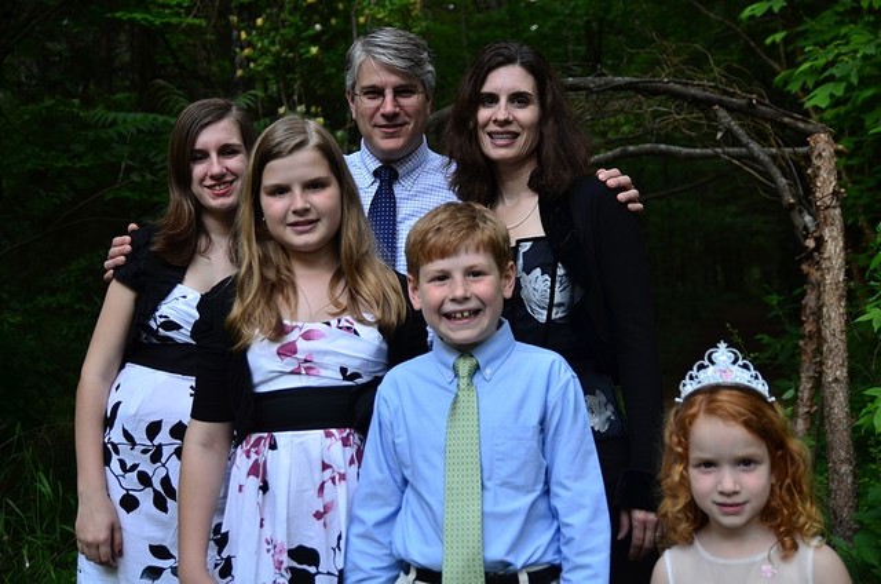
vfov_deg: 30.7
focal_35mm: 44
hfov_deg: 45.0
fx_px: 1062
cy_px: 292
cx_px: 440
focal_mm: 29
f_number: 2.8
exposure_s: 1/250
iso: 100
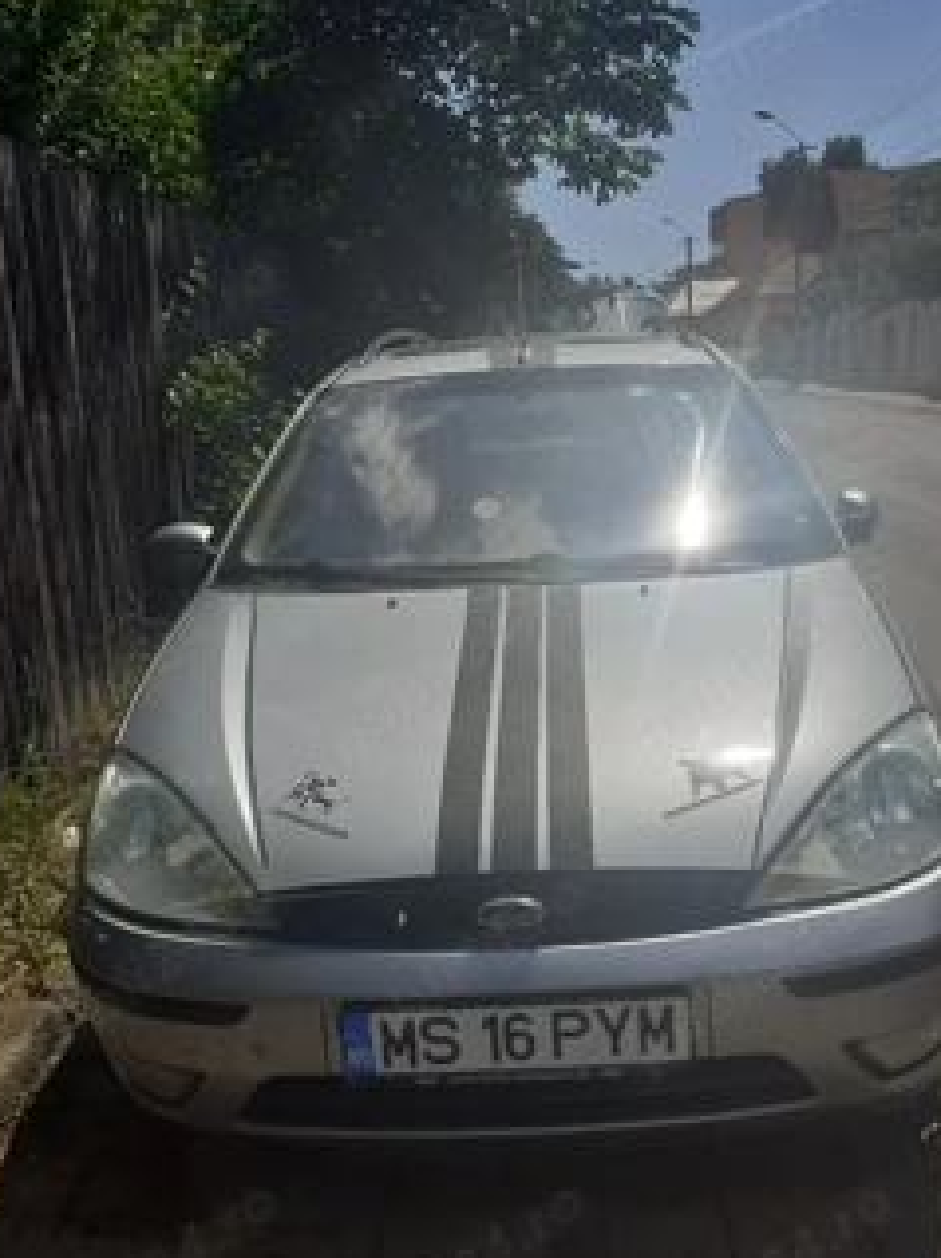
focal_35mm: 34
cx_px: 534
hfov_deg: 41.7
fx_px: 1234
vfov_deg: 53.8
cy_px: 712
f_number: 1.9
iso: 40
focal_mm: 3.6
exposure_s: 1/5000
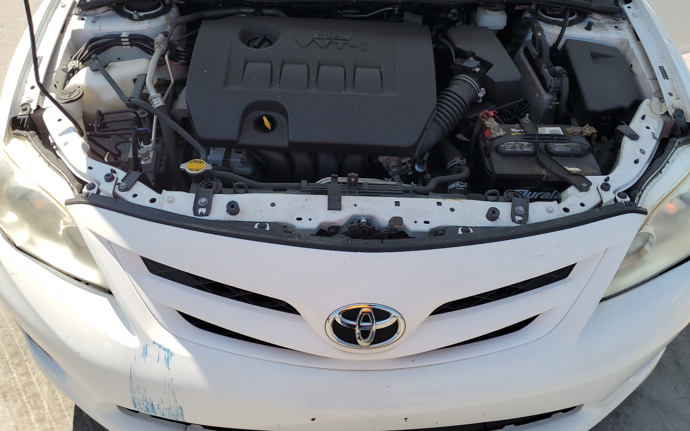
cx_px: 342
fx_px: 526
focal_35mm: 28
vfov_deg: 44.3
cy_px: 173
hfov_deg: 66.5
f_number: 1.5
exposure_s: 1/2500
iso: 50
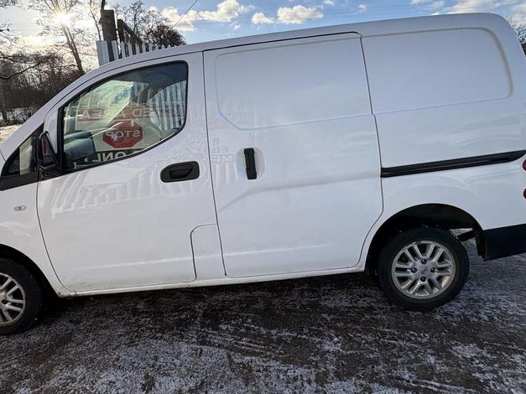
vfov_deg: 64.7
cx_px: 248
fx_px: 304
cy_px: 140
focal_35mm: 20
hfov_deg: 81.7
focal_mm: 2.22
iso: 40
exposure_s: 1/1078
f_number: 2.2
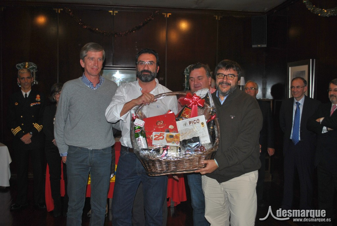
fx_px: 338
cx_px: 168
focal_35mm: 36
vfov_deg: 37.0
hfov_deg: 53.0
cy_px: 113
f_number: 4
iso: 200
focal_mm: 24
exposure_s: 1/60
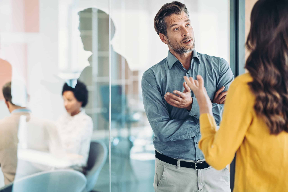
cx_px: 144
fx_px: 680
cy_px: 96
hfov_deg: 23.9
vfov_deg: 16.1
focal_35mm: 85
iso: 800
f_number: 2
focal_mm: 85
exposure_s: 1/250
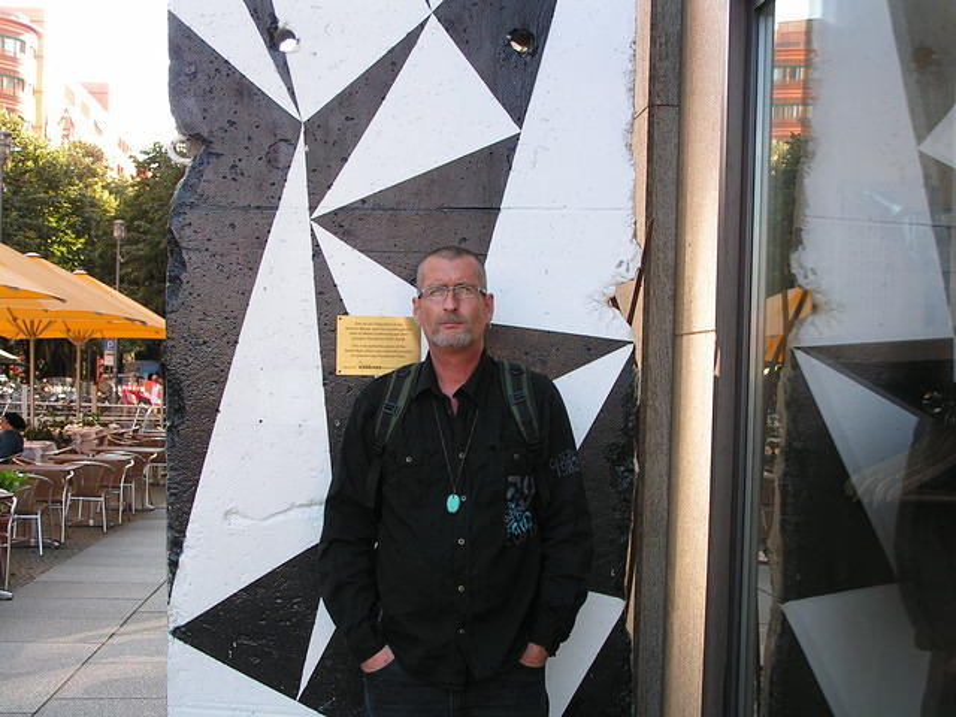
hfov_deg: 32.7
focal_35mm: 59
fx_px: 1629
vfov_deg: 24.8
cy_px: 358
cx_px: 478
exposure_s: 1/80
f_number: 3.2
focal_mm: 9.9
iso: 50
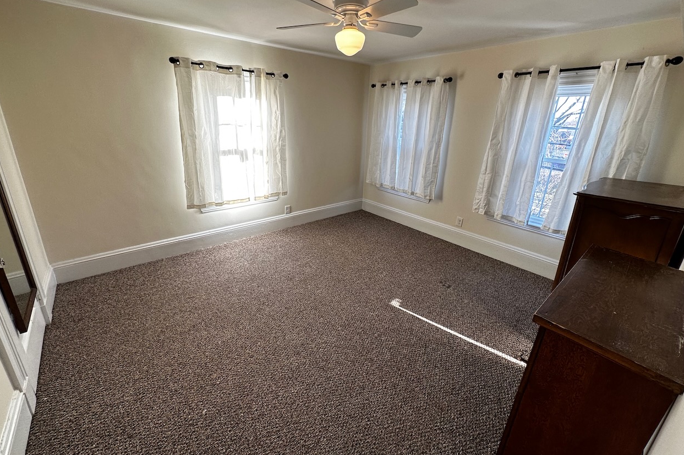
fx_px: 285
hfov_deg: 100.4
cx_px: 338
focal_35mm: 15
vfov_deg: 77.1
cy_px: 208
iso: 100
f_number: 2.2
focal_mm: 2.22
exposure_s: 1/120
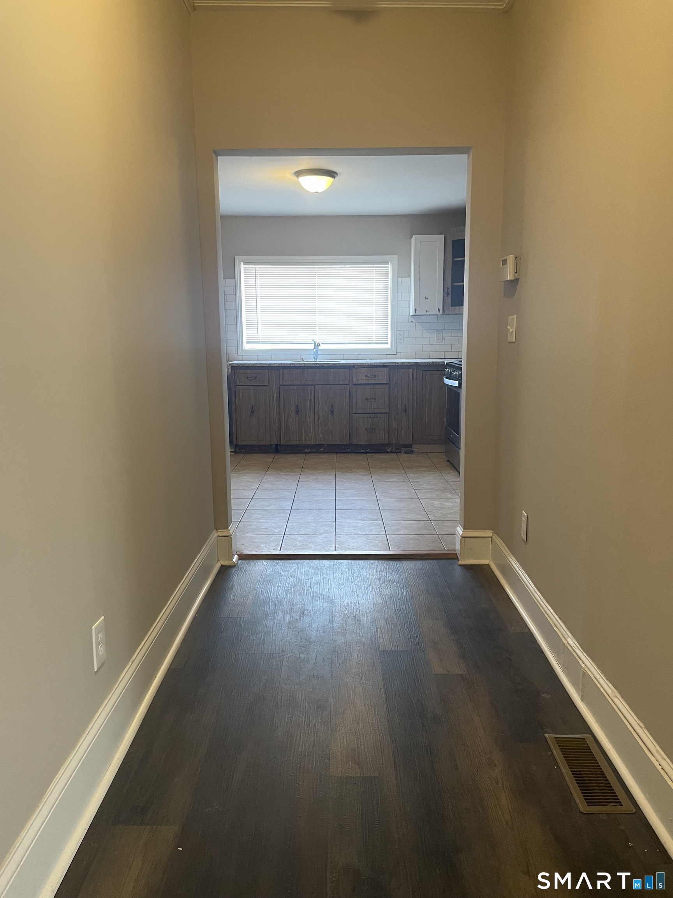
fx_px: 674
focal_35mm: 26
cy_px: 449
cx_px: 336
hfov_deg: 53.1
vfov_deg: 67.3
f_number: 1.6
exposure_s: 1/60
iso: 250
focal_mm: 4.2
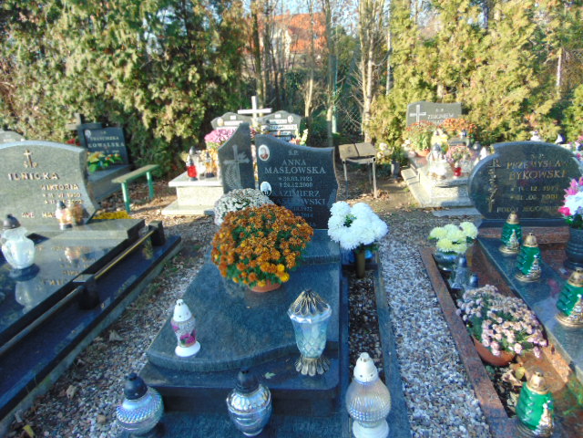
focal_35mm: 25
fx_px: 421
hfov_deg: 69.4
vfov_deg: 54.9
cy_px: 219
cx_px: 292
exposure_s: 1/200
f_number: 3
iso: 80
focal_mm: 4.5
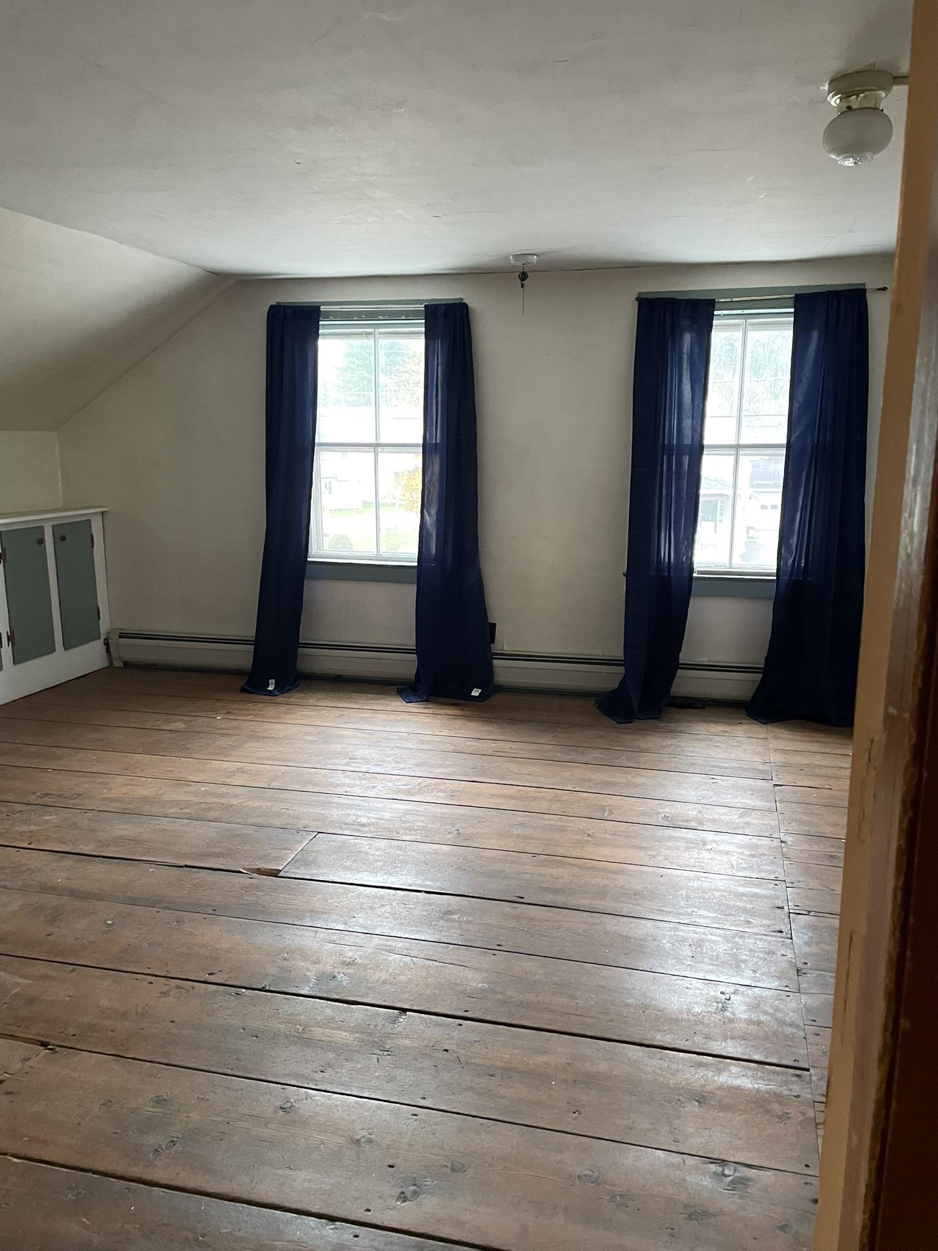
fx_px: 939
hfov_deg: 53.1
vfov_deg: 67.3
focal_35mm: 26
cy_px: 626
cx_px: 469
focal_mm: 4.2
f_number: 1.6
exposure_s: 1/60
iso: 500
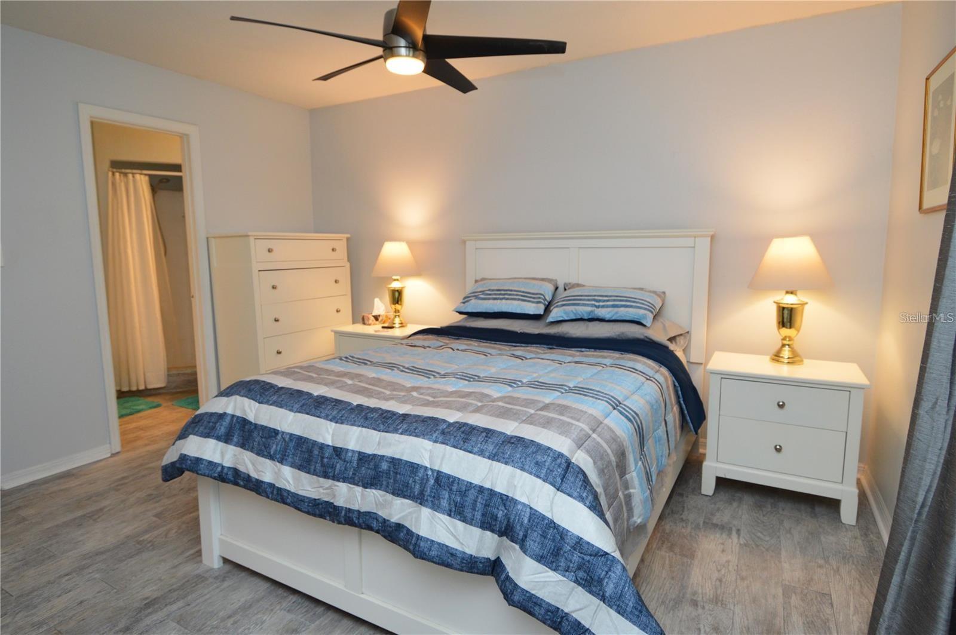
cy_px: 318
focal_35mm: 18
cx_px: 478
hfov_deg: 90.1
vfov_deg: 67.3
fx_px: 477
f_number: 4
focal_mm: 12
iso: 560
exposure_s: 1/60
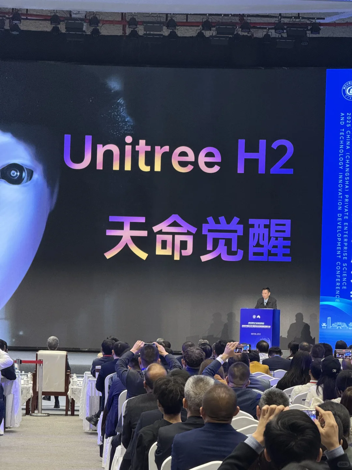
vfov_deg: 16.4
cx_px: 176
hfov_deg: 12.3
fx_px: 1627
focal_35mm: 120
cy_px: 235
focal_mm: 15.66
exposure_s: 1/100
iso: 500
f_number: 2.8
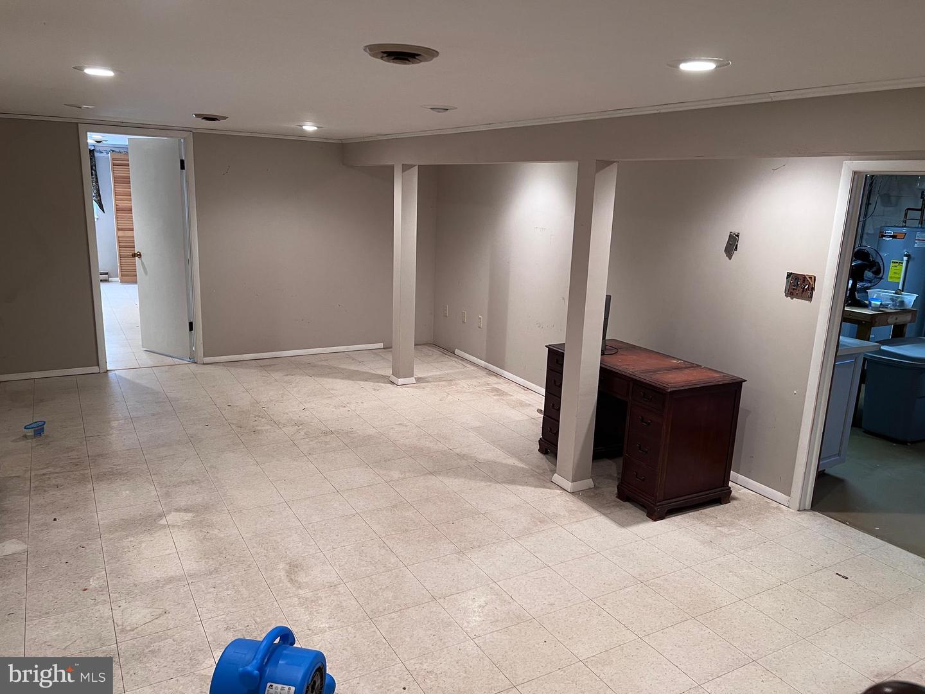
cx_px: 462
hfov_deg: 67.3
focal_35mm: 26
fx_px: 695
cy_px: 347
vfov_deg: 53.1
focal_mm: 5.7
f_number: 1.5
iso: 160
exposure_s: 1/60
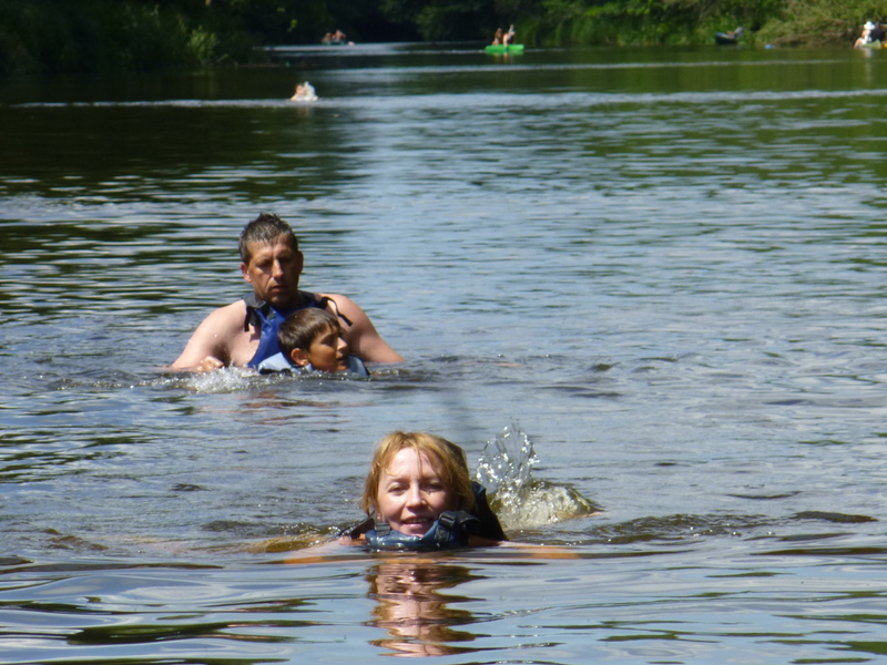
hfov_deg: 5.8
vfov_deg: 4.3
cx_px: 444
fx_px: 8815
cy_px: 332
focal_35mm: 344
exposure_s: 1/320
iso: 100
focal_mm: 45
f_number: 5.9
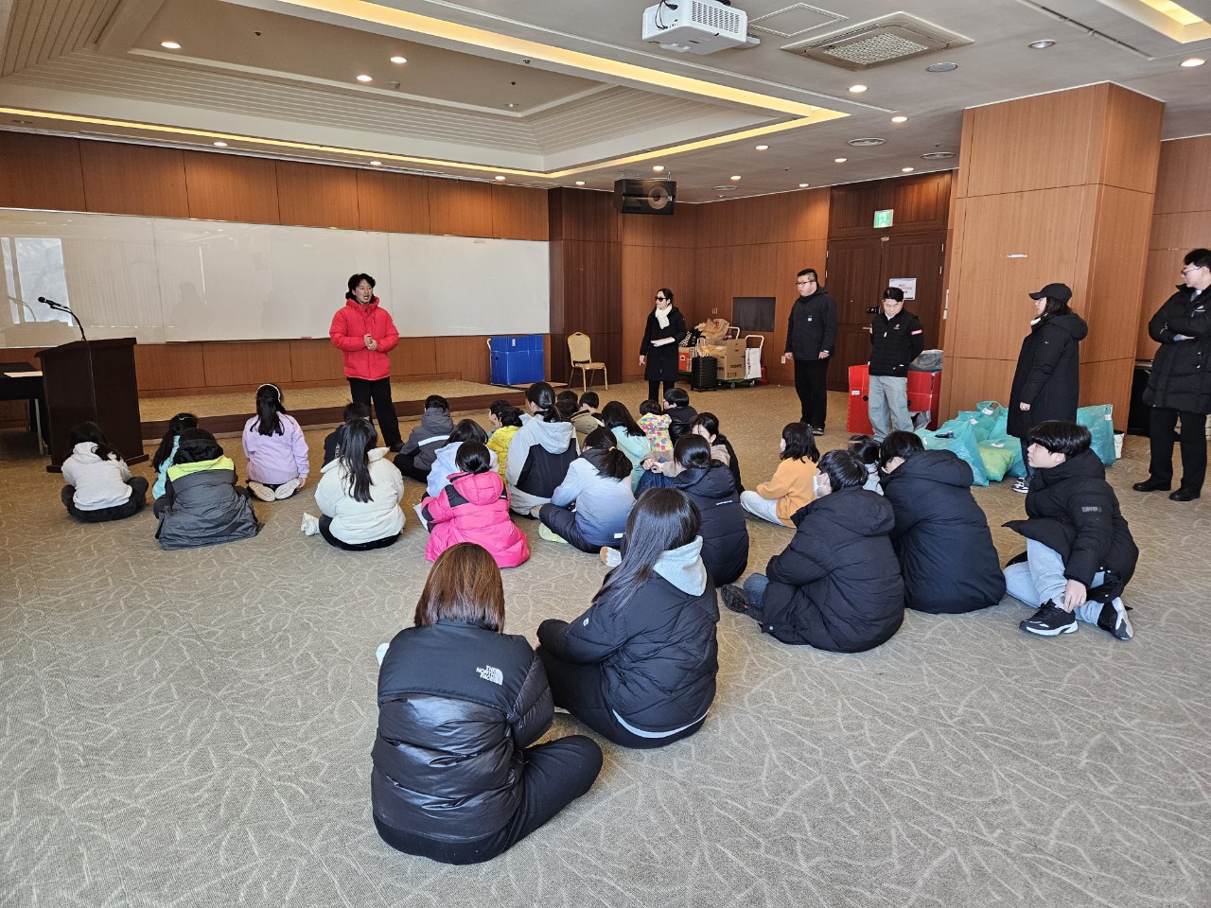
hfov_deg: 73.9
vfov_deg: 58.9
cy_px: 454
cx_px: 606
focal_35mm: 23
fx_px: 805
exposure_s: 1/120
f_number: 1.8
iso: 200
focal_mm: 5.4
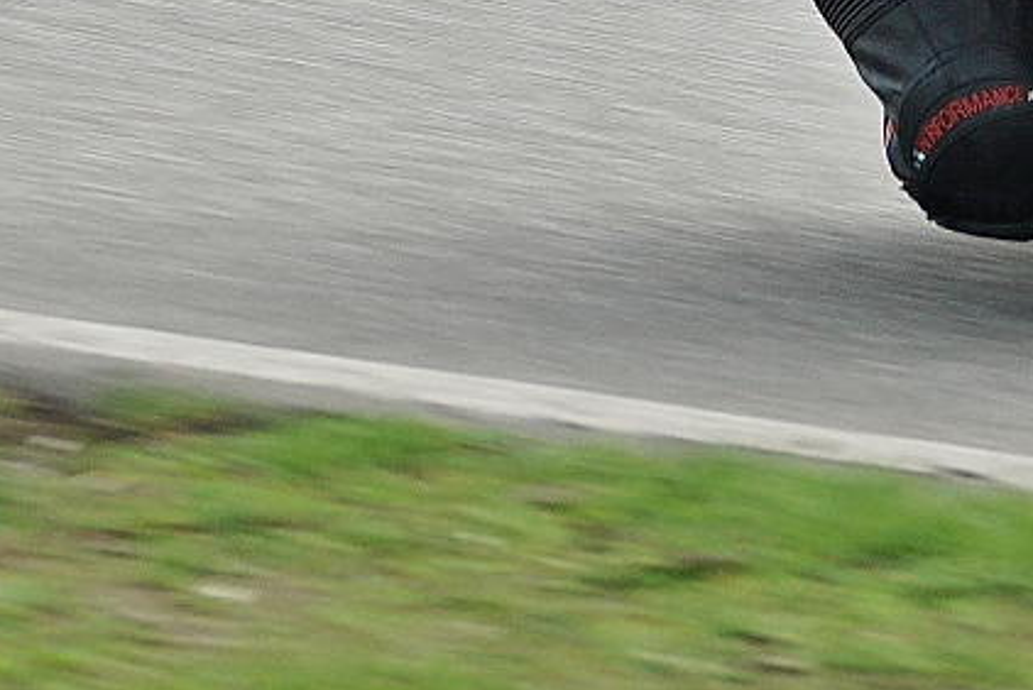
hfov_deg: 3.0
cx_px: 1329
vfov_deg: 2.0
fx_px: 19582
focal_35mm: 682
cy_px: -286
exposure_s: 1/320
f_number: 8
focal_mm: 160
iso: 320
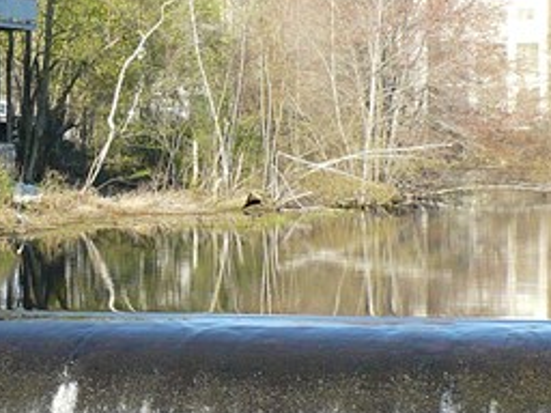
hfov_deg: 14.7
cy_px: 169
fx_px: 2117
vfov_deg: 11.1
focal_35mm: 133
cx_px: 71
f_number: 2.8
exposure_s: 1/400
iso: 100
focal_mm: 6.1
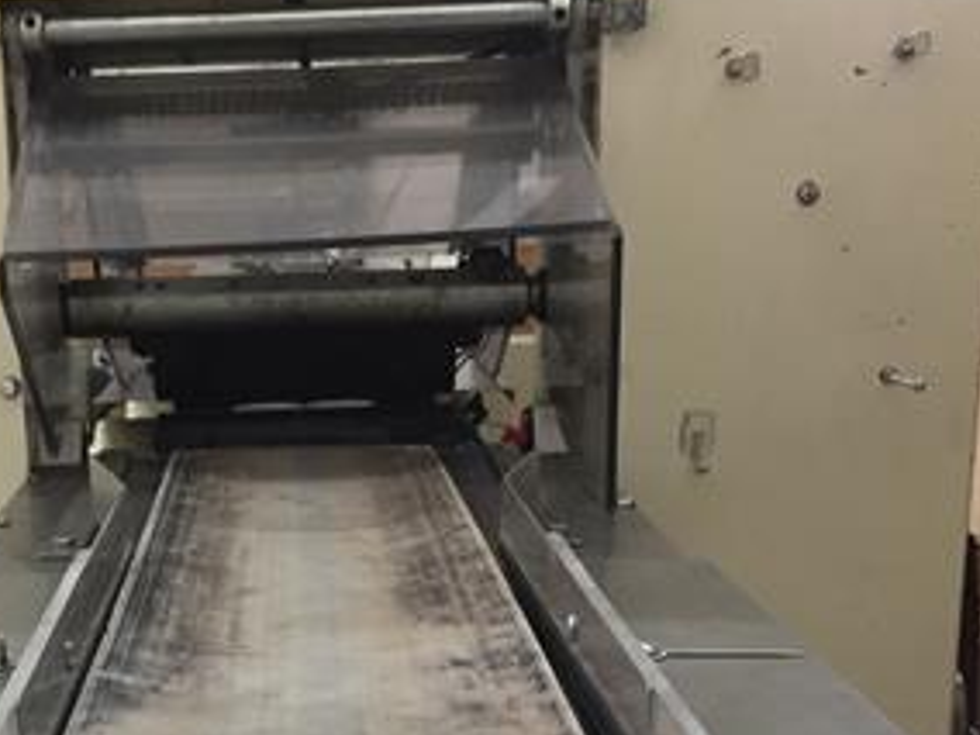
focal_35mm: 68
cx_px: 216
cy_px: 811
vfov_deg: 20.6
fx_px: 1925
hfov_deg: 28.0
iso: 125
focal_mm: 4.15
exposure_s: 1/30
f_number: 2.2
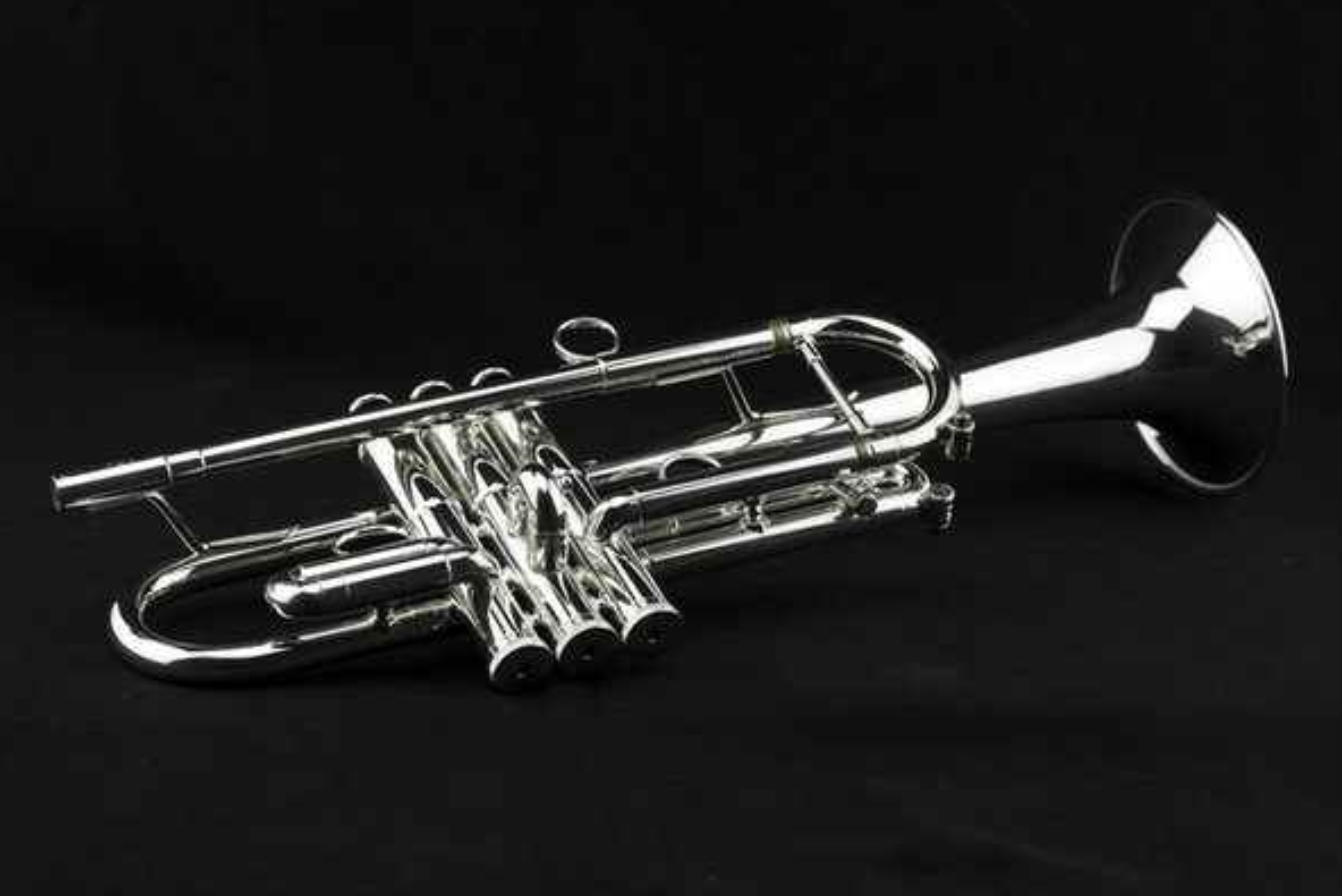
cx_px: 676
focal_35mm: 76
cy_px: 445
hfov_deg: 26.6
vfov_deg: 18.0
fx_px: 2834
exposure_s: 1/125
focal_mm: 50
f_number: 5.6
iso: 100
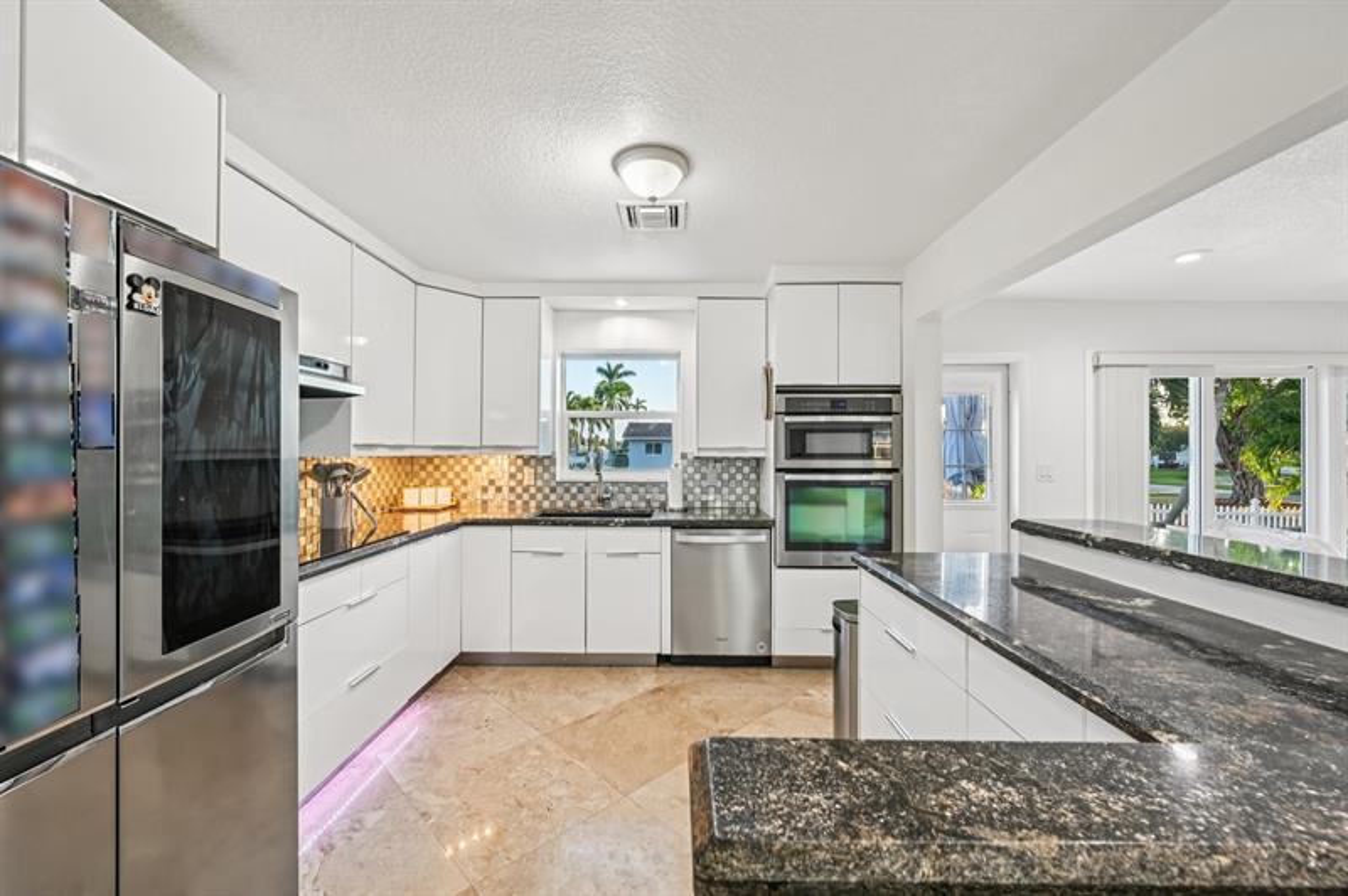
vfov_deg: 81.1
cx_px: 674
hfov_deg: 104.3
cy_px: 448
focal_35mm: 14
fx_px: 524
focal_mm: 14
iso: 800
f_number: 8
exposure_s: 1/80
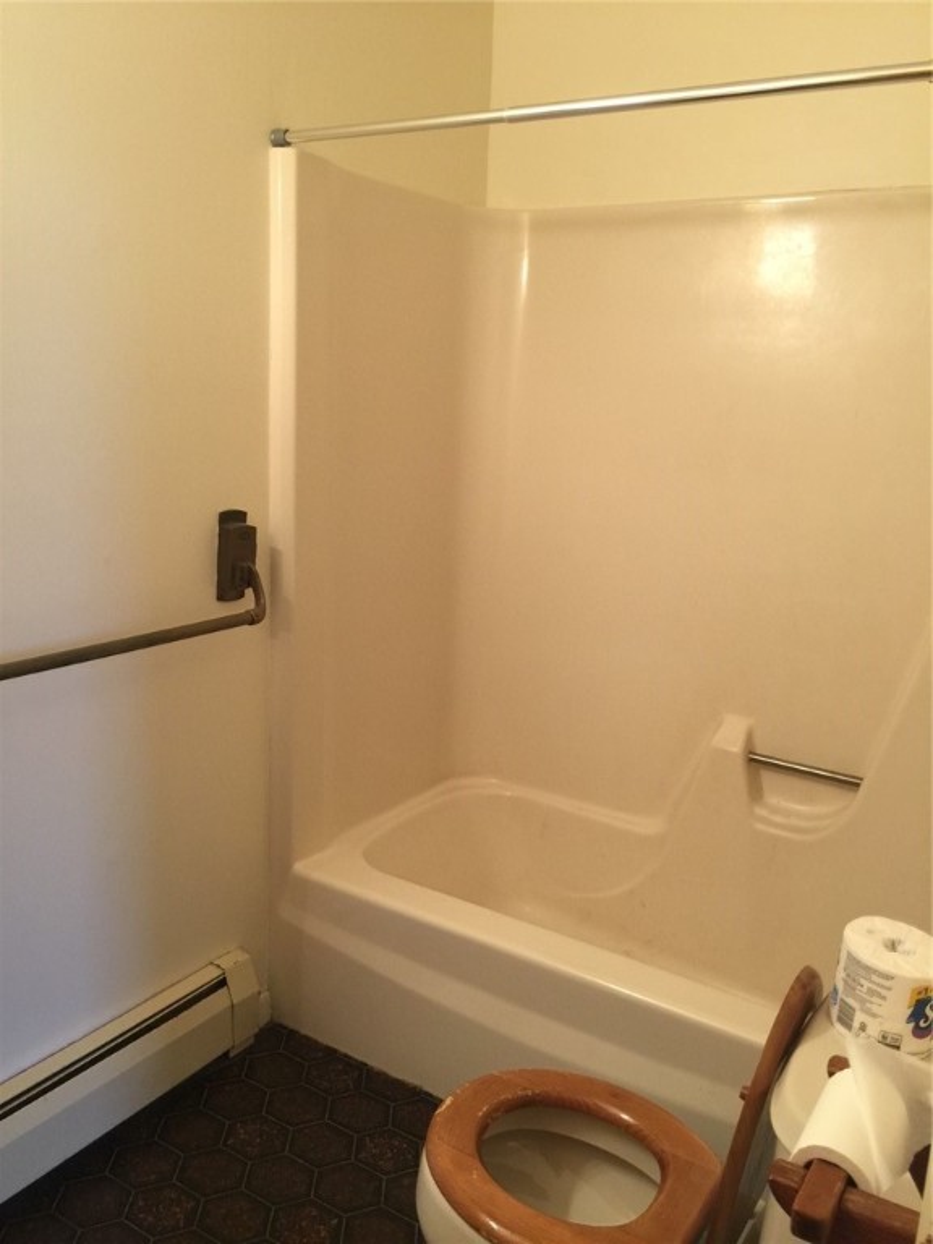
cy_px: 622
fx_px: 1042
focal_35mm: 29
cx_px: 466
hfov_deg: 48.2
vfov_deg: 61.7
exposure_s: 1/15
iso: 50
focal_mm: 4.15
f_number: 2.2
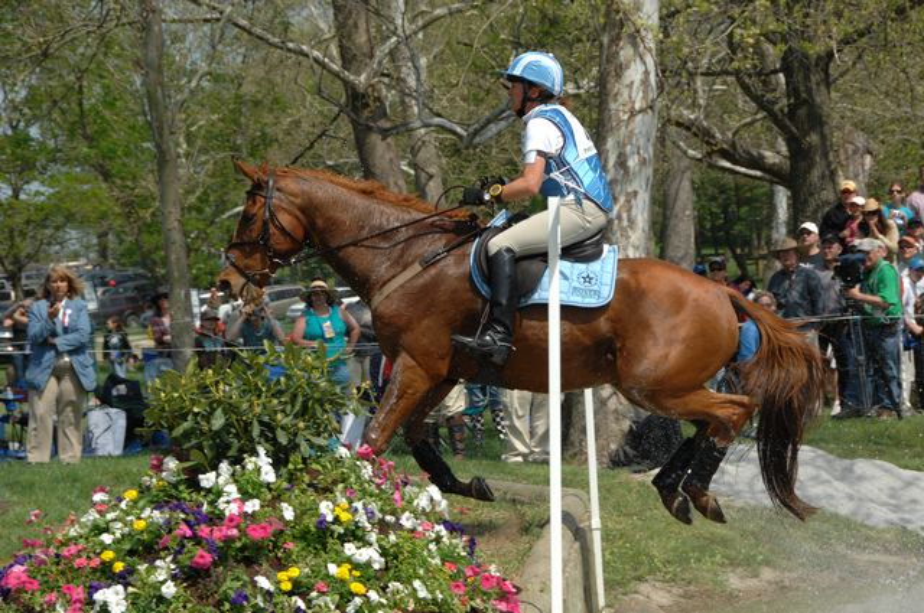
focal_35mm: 123
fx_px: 3153
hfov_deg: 16.7
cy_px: 306
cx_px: 462
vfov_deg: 11.1
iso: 500
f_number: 8
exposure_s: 1/1000
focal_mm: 82
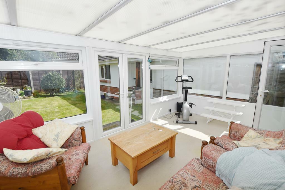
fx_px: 131
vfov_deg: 72.1
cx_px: 142
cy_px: 95
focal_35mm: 16
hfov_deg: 95.0
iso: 100
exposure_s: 1/250
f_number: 8
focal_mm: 11
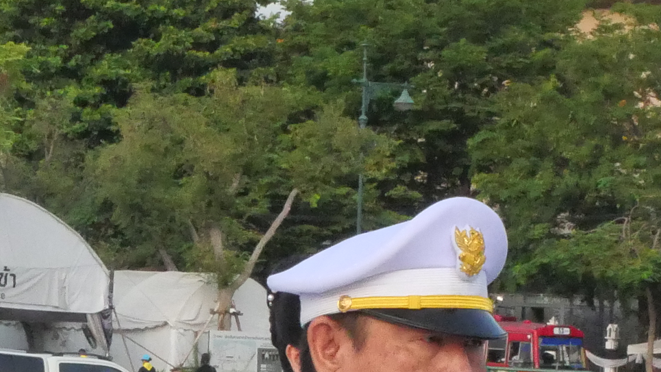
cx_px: 247
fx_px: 4382
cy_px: 548
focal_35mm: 250
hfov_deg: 8.6
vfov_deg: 4.8
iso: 4000
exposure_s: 1/1000
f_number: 16
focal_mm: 30
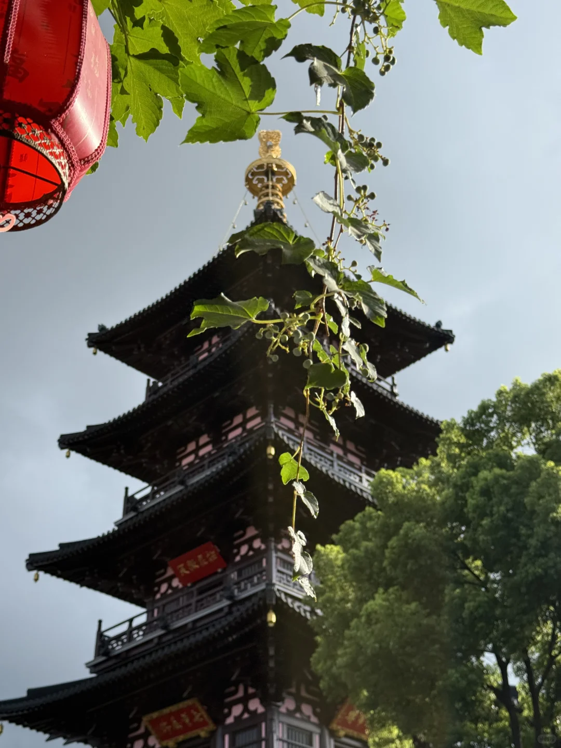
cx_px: 280
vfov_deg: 39.7
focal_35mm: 48
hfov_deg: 30.3
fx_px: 1037
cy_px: 374
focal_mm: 6.76
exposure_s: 1/2667
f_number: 1.78
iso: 64
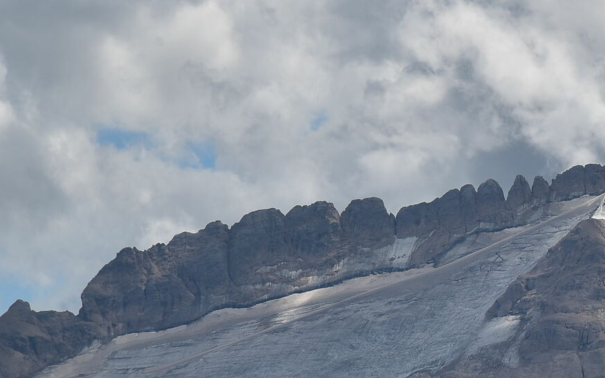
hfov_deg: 6.2
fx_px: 5523
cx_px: 818
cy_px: 241
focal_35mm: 335
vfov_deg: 3.9
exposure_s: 1/500
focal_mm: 120
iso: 100
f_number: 8
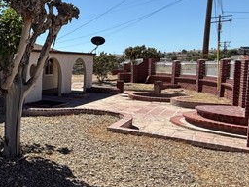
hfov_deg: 38.6
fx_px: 252
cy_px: 83
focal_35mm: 35
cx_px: -51
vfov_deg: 40.6
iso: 50
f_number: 2.2
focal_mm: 2.22
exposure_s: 1/2165
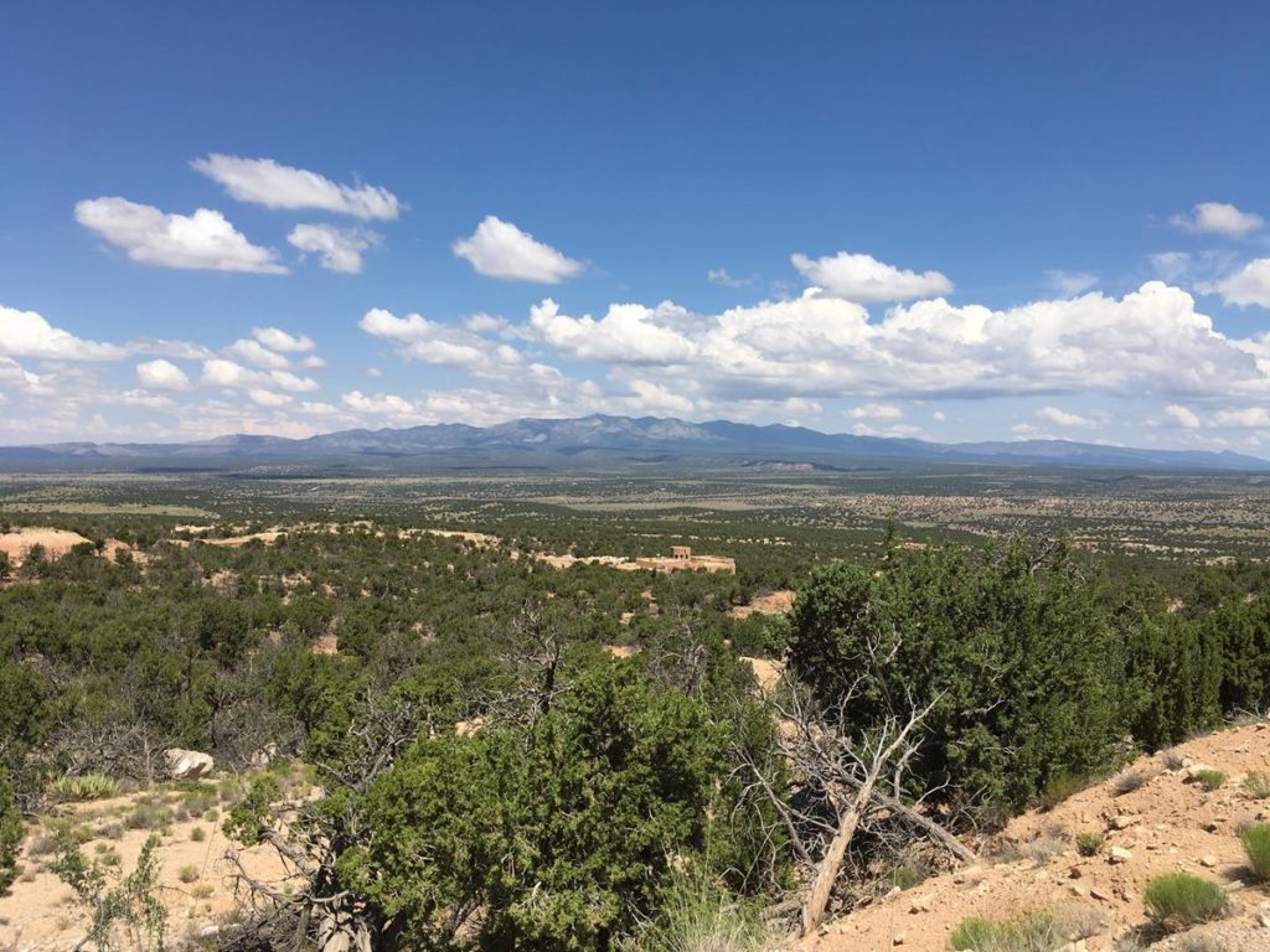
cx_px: 635
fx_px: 1064
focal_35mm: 29
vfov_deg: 48.2
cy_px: 476
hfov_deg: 61.7
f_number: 2.2
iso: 25
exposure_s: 1/2404
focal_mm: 4.15
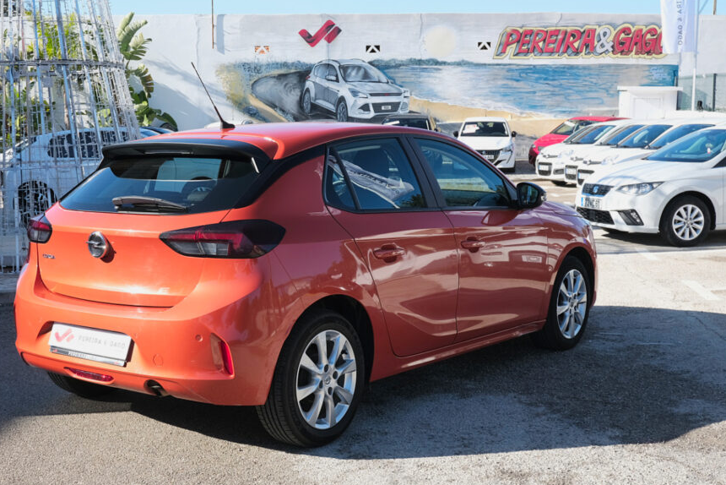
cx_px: 299
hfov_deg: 39.5
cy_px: 270
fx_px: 1009
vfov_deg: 27.0
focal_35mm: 50
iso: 160
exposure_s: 1/125
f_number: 9
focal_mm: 28
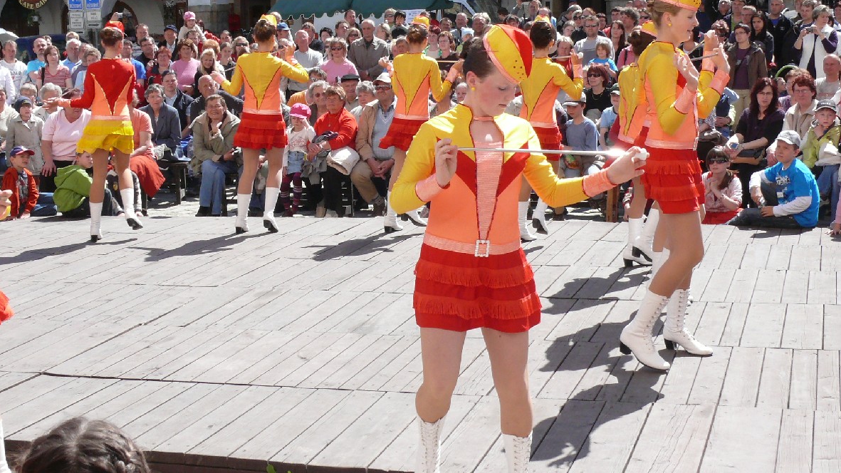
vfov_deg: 19.4
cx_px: 427
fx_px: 1382
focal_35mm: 62
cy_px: 167
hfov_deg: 33.8
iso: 200
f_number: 6.3
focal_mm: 9.7
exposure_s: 1/500
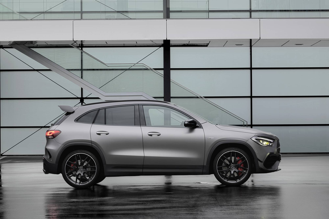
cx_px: 164
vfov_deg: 11.8
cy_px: 110
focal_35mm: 116
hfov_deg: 17.6
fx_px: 1060
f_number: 11
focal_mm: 116
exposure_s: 1
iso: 200
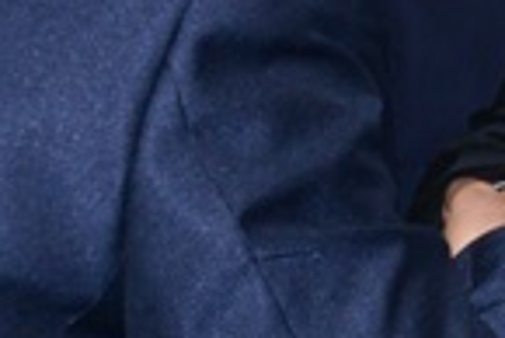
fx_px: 3468
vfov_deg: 5.6
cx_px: 1355
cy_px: -47
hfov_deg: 7.6
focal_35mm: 247
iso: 800
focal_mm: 35
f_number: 11
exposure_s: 1/50
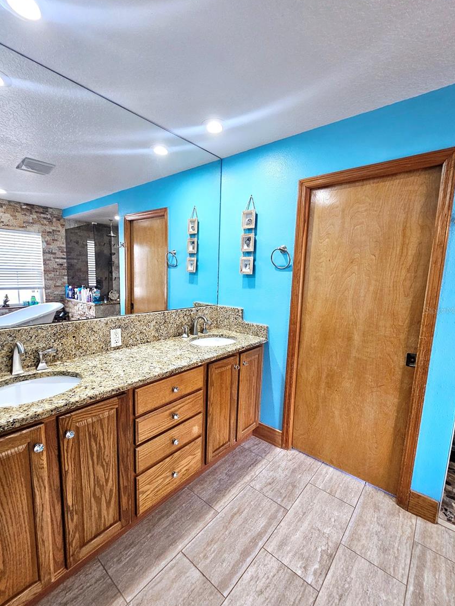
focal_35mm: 14
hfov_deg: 85.7
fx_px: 245
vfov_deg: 102.0
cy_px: 310
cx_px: 218
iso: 200
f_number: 2.2
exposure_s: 1/60.2
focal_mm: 2.2
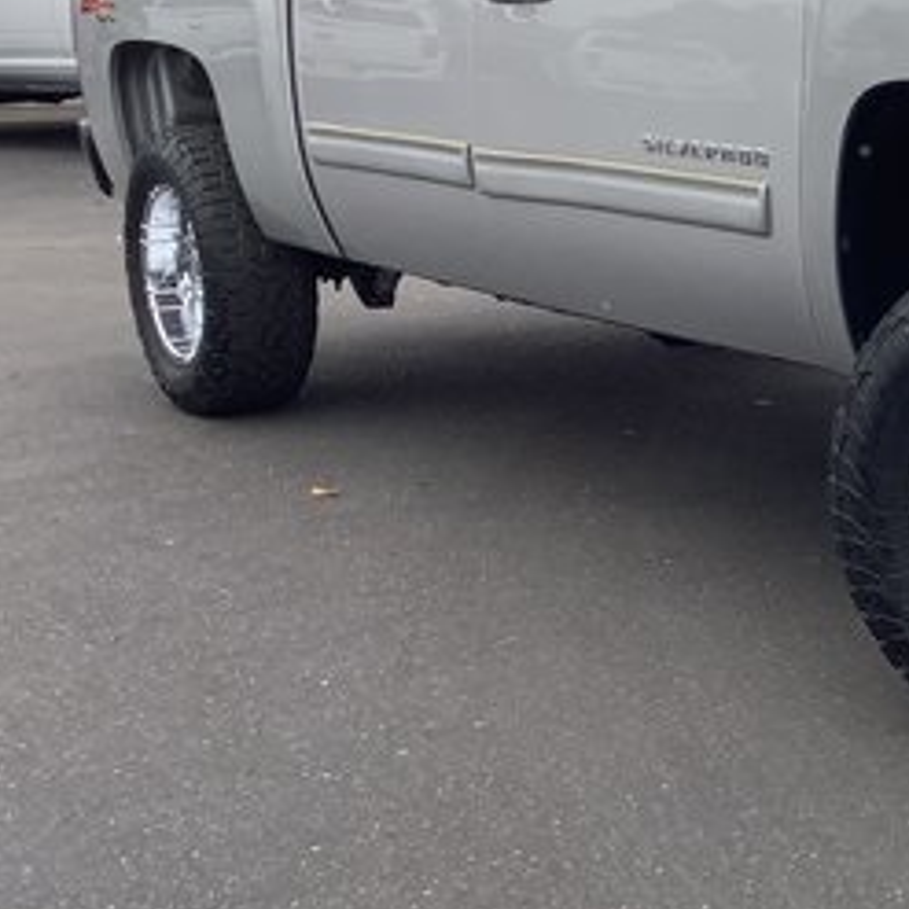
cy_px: 316
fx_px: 2109
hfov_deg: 22.3
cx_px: 1115
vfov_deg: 24.2
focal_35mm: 71
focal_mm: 3.3
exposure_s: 1/317
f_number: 2.4
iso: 25
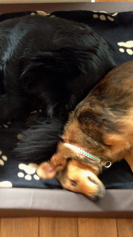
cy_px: 113
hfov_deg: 23.5
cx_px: 57
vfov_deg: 40.6
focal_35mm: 51
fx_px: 320
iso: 400
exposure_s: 1/15
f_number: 2.4
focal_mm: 4.12
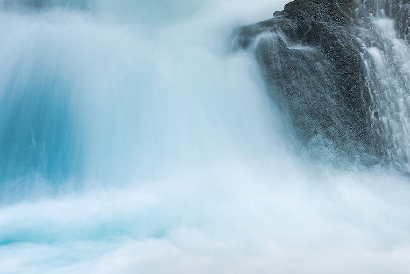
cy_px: -57
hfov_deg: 13.9
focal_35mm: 147
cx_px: 294
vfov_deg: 9.2
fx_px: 1675
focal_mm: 56
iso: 31
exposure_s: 1
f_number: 22
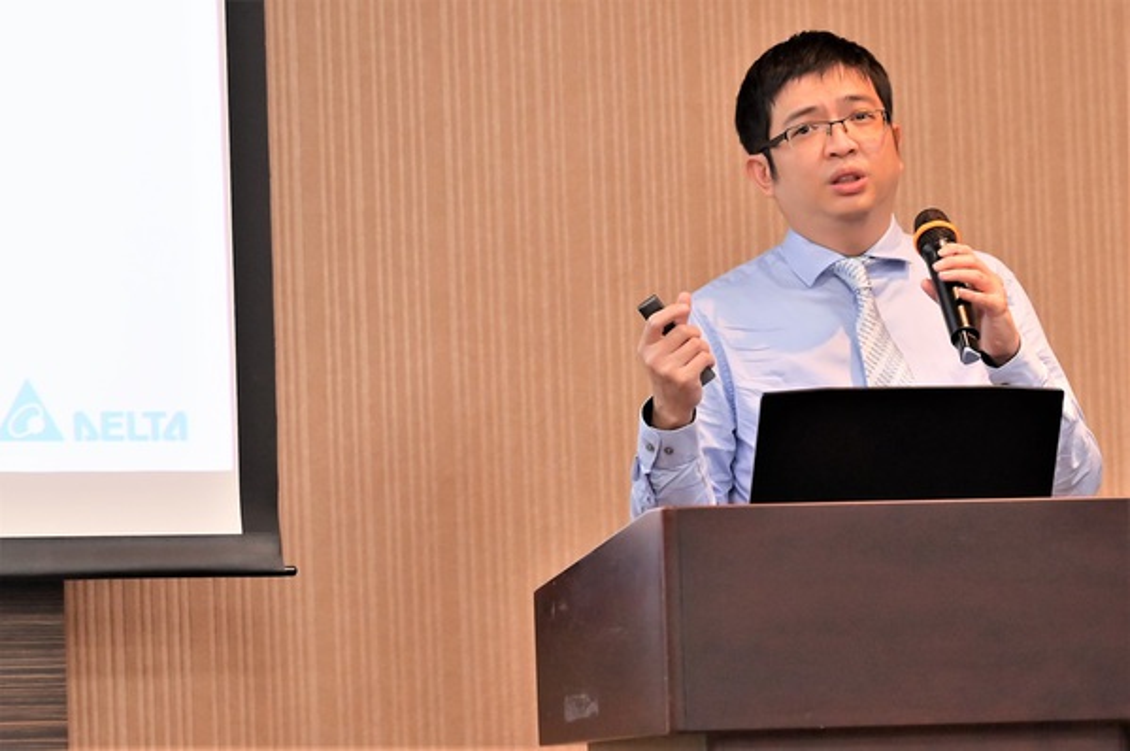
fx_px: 3763
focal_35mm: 120
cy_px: 376
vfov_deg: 11.4
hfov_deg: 17.1
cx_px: 565
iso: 1000
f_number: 4
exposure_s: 1/160
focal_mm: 120
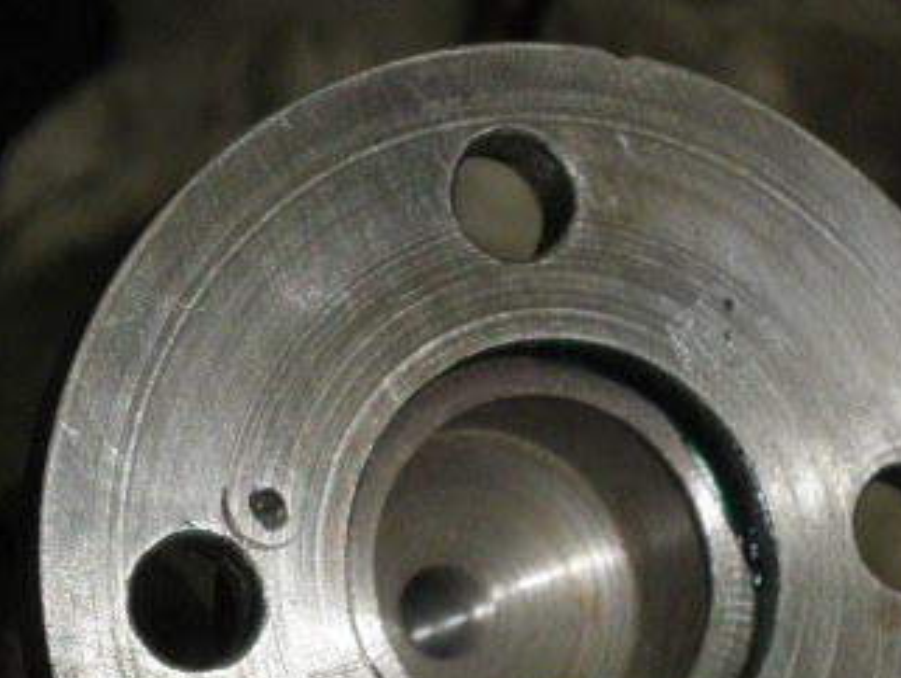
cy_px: 513
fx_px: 3777
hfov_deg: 13.6
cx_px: 534
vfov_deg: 10.2
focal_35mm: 145
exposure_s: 1/80
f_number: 4.4
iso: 160
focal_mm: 13
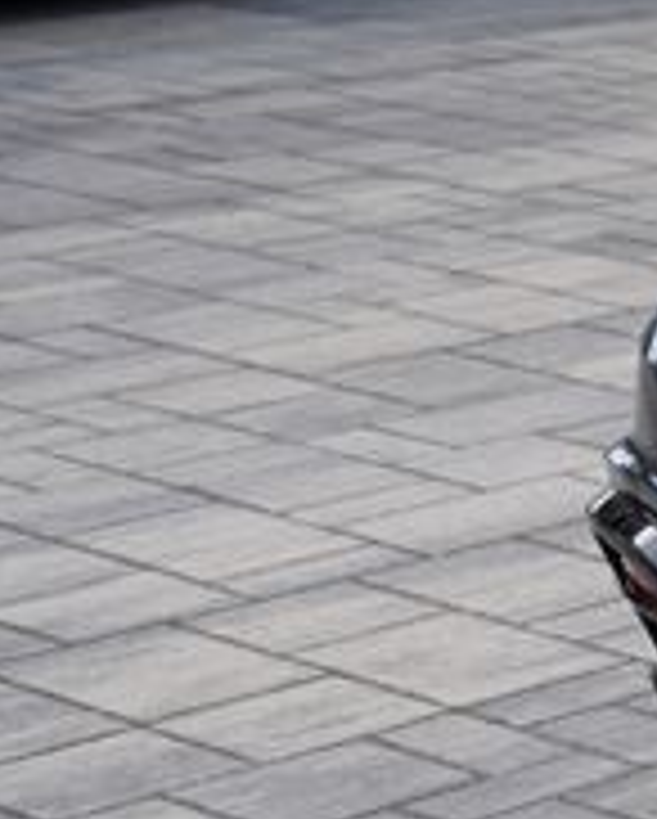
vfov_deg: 11.4
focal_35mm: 169
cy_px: 140
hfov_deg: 7.6
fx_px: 4101
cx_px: 2214
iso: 100
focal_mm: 32
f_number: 6.3
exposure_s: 1/200
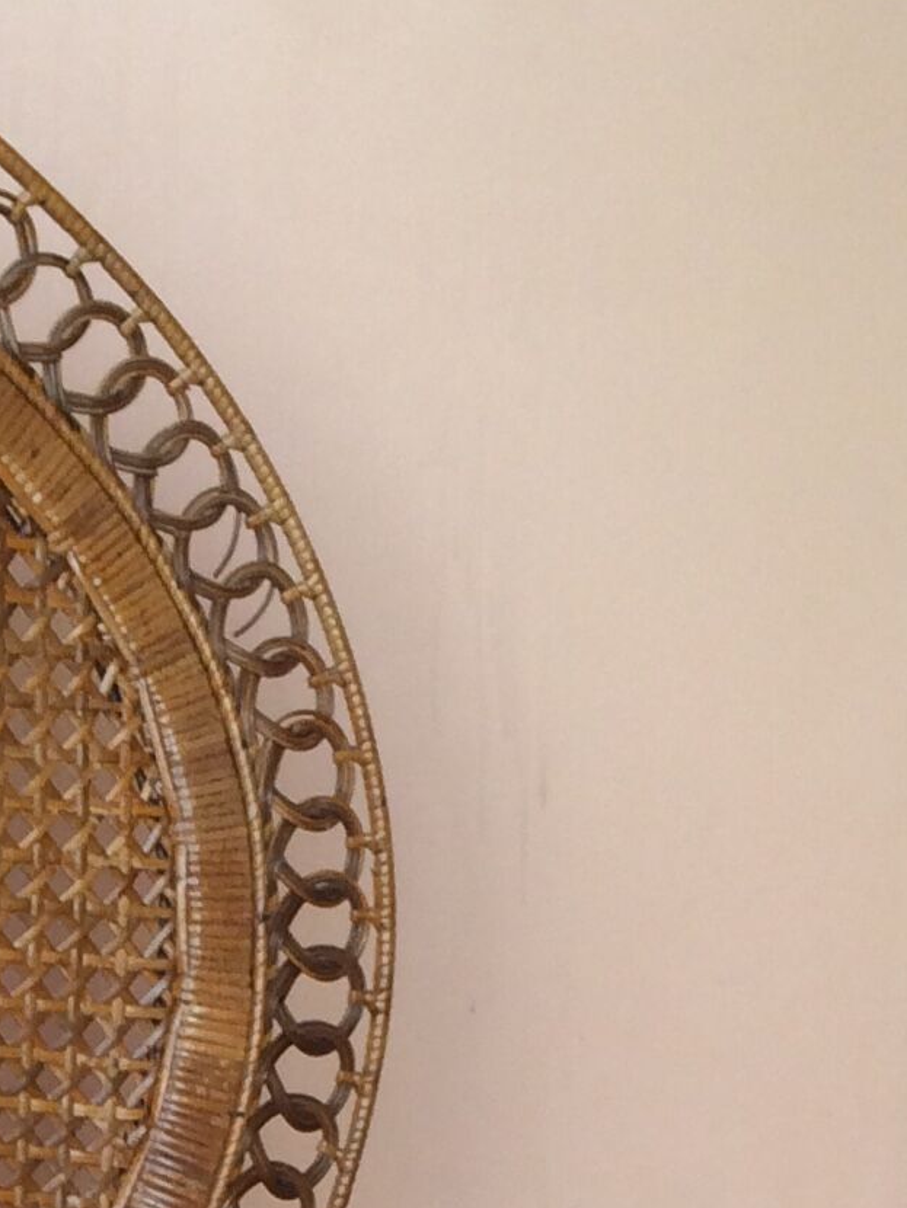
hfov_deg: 12.7
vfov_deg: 15.7
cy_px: 1896
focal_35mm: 114
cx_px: -211
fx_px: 3981
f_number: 2.2
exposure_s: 1/50
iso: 50
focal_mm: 4.15
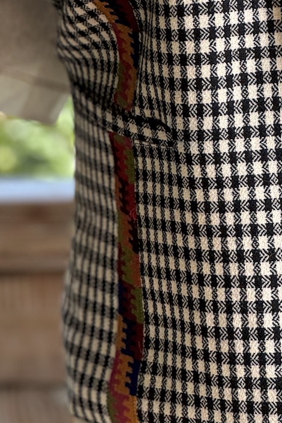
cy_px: -129
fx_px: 2467
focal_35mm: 210
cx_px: 308
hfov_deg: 6.5
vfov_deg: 9.6
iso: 50
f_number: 2.8
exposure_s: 1/99
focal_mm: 9
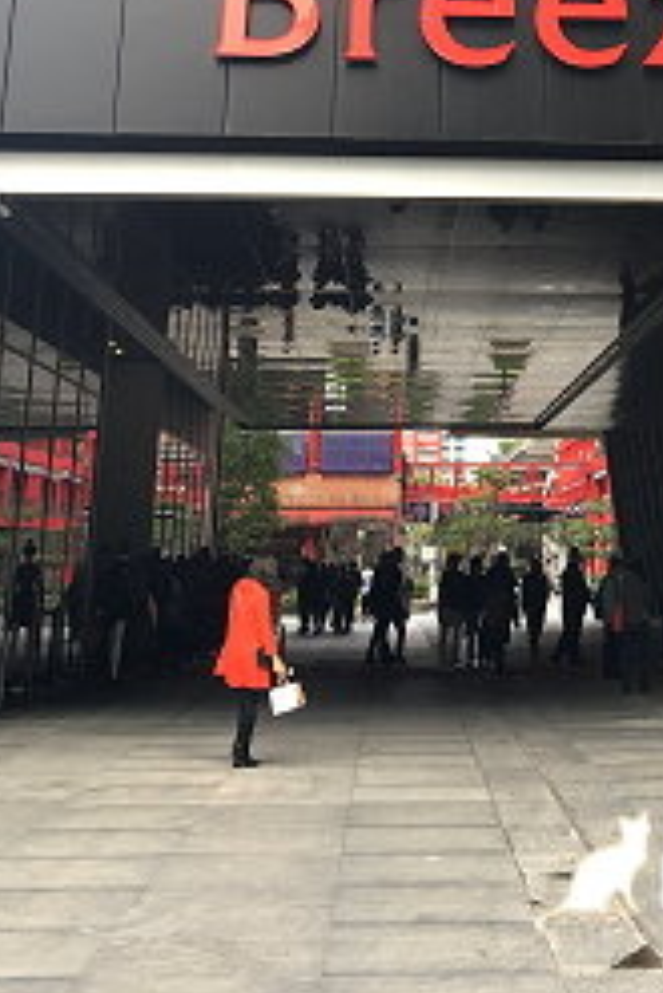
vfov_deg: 30.9
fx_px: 1683
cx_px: 593
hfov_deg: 21.8
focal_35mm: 61
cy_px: 44
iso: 25
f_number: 2.2
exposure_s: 1/205
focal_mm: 4.15
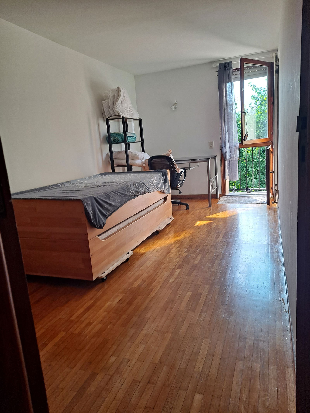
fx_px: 298
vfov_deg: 69.4
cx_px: 155
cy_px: 206
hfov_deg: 54.9
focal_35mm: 25
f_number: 2
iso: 32
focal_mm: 4.6
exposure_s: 1/100
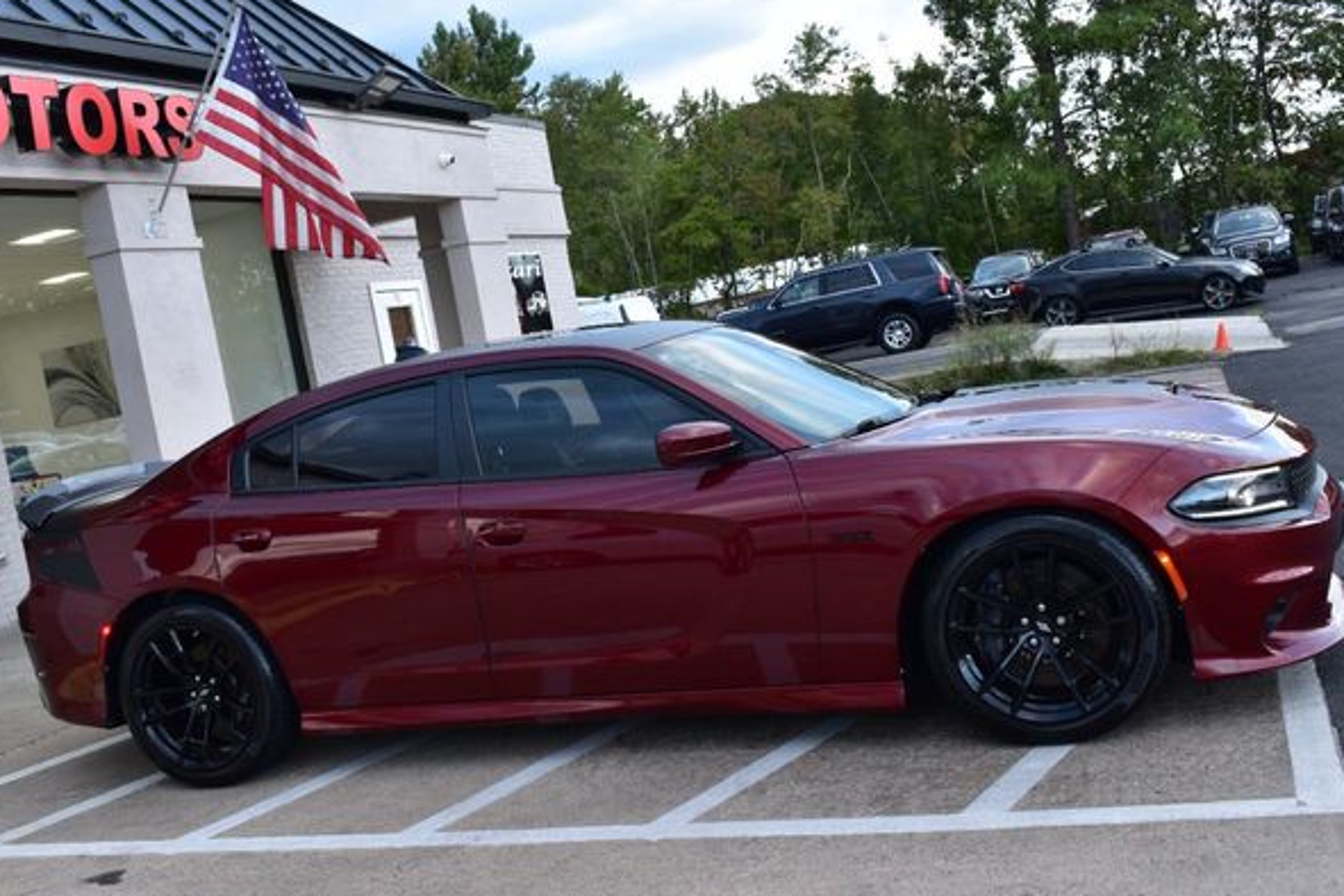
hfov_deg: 49.5
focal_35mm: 39
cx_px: 657
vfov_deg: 34.2
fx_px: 1456
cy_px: 415
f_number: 8
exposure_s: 1/50
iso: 400
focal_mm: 24
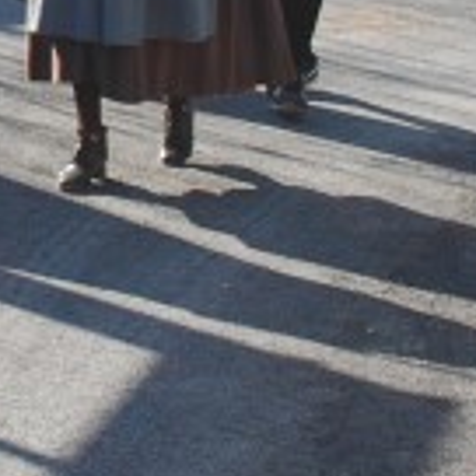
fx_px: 2816
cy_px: -299
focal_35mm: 181
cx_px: -318
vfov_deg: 9.3
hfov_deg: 9.3
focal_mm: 24
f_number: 6.3
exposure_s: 1/160
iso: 100
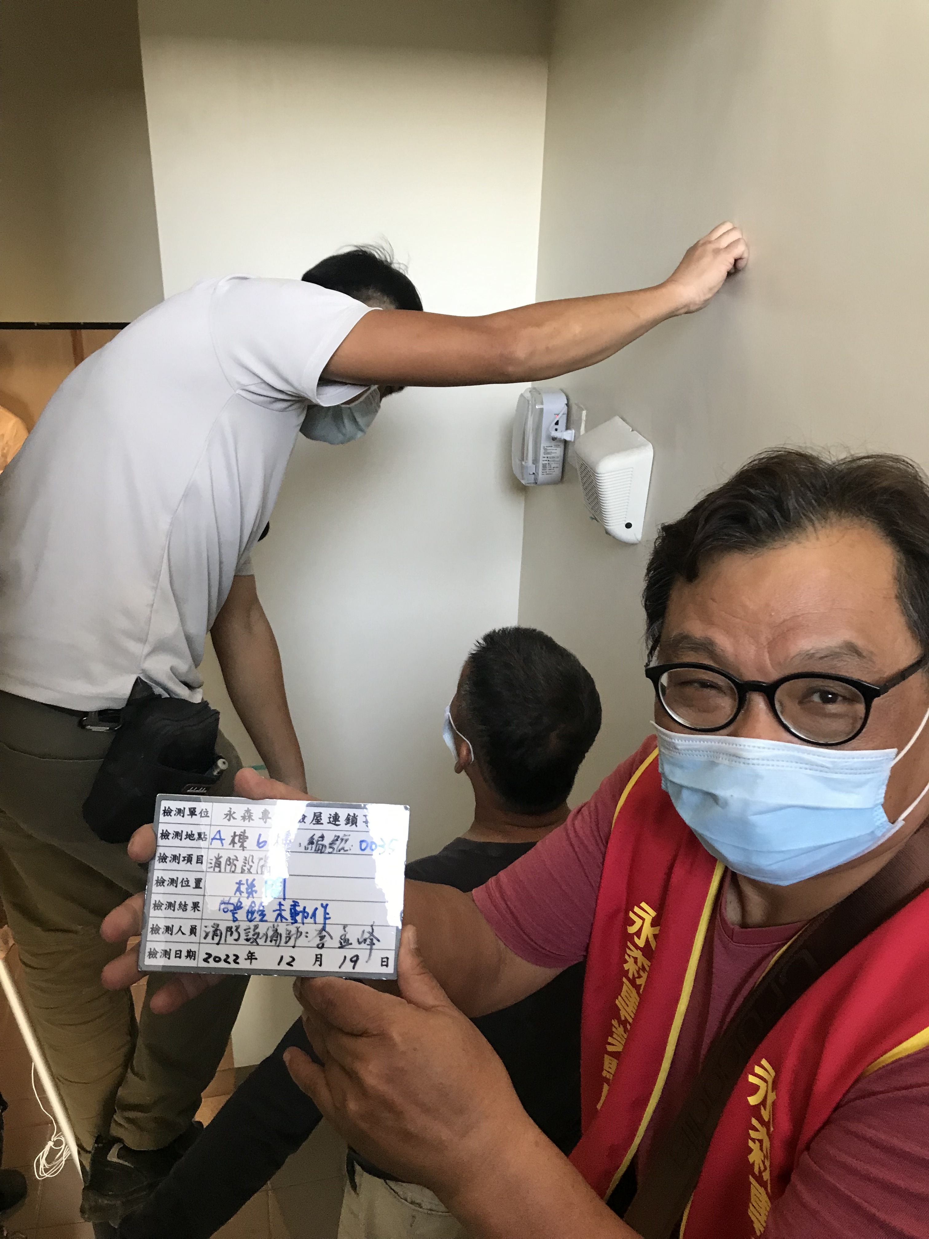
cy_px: 620
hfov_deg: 49.7
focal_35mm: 28
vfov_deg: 63.4
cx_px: 464
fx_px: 1002
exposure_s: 1/30
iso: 40
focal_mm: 3.99
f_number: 1.8
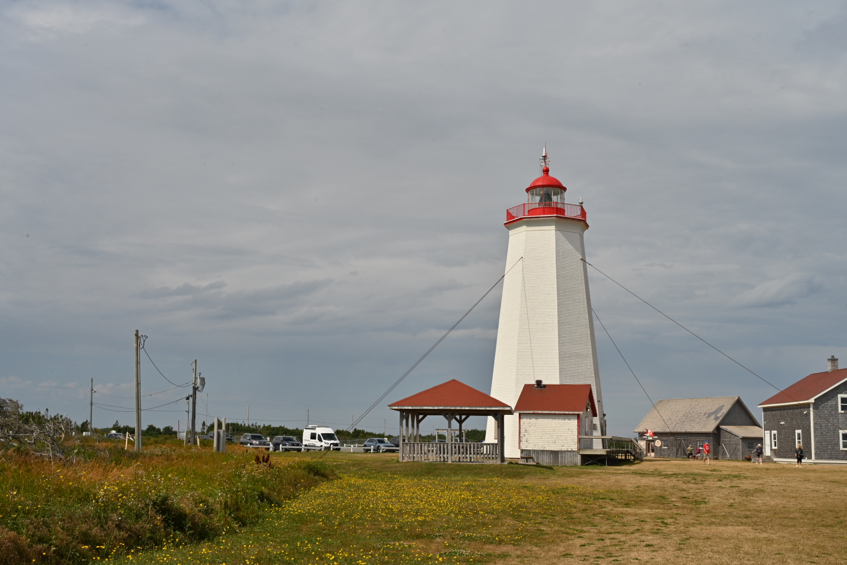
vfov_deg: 32.6
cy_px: 282
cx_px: 424
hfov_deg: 47.4
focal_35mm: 41
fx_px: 965
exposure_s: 1/500
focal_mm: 41
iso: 200
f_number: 18
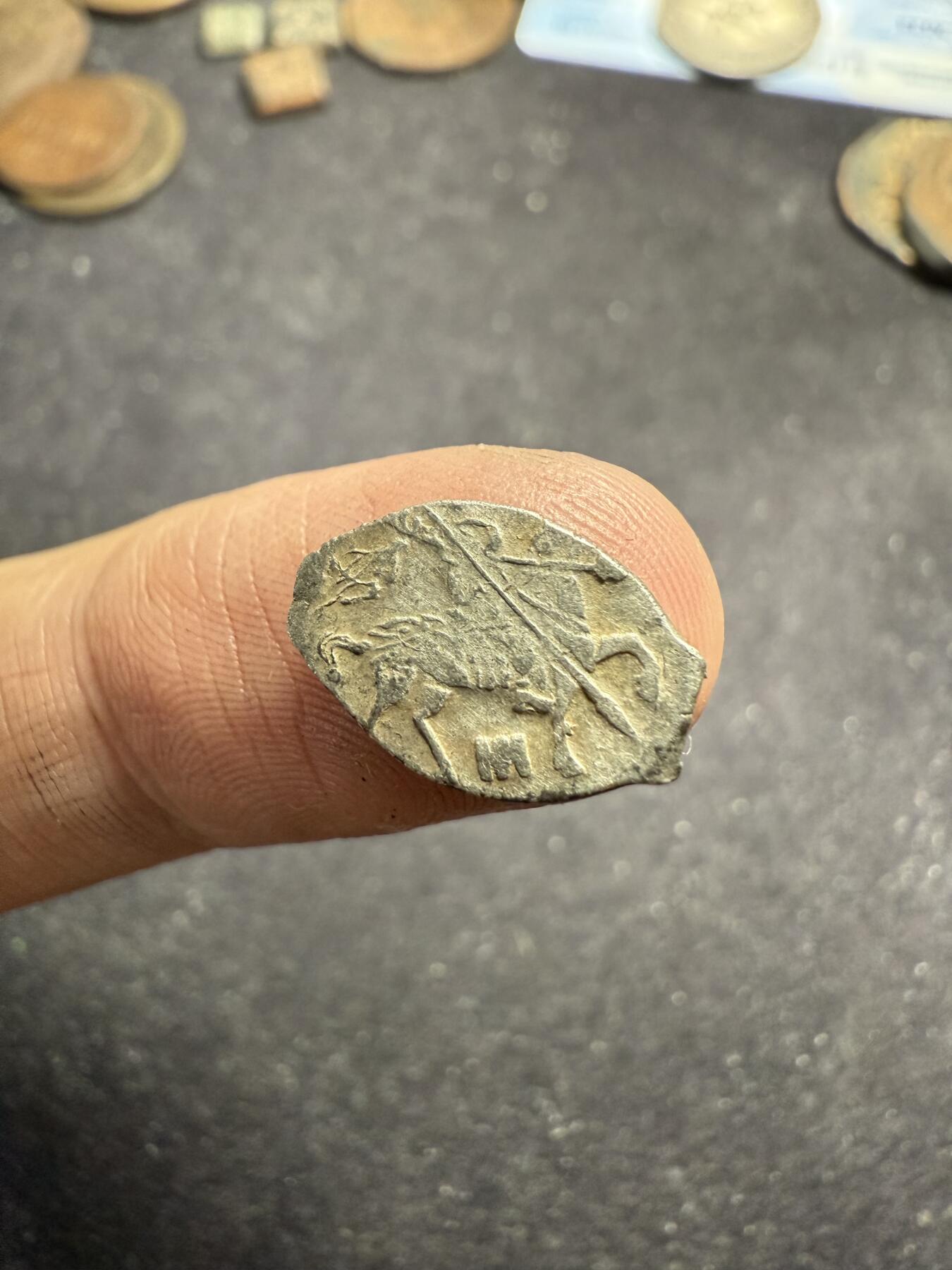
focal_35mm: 24
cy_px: 635
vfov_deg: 71.6
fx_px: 880
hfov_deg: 56.8
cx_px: 476
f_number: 2.2
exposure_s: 1/94
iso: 400
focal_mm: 2.22
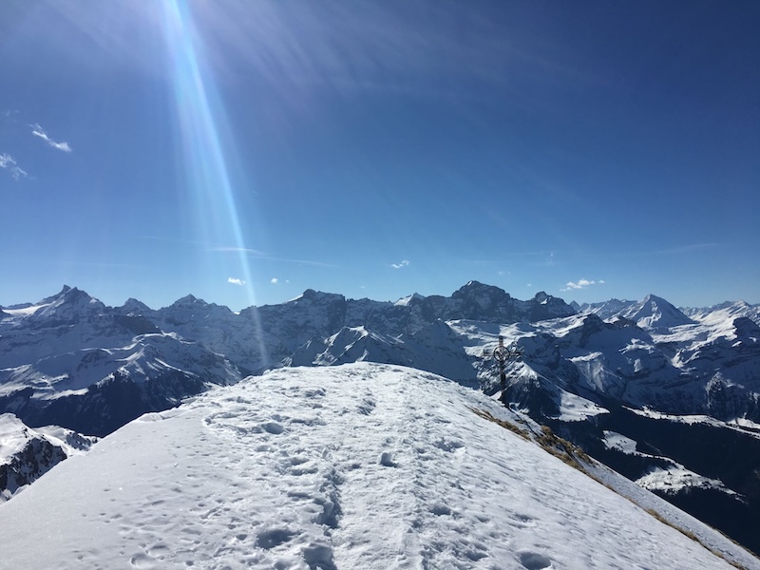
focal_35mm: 29
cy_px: 285
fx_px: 637
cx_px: 380
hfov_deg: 61.7
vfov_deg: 48.2
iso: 25
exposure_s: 1/5917
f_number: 2.2
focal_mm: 4.15
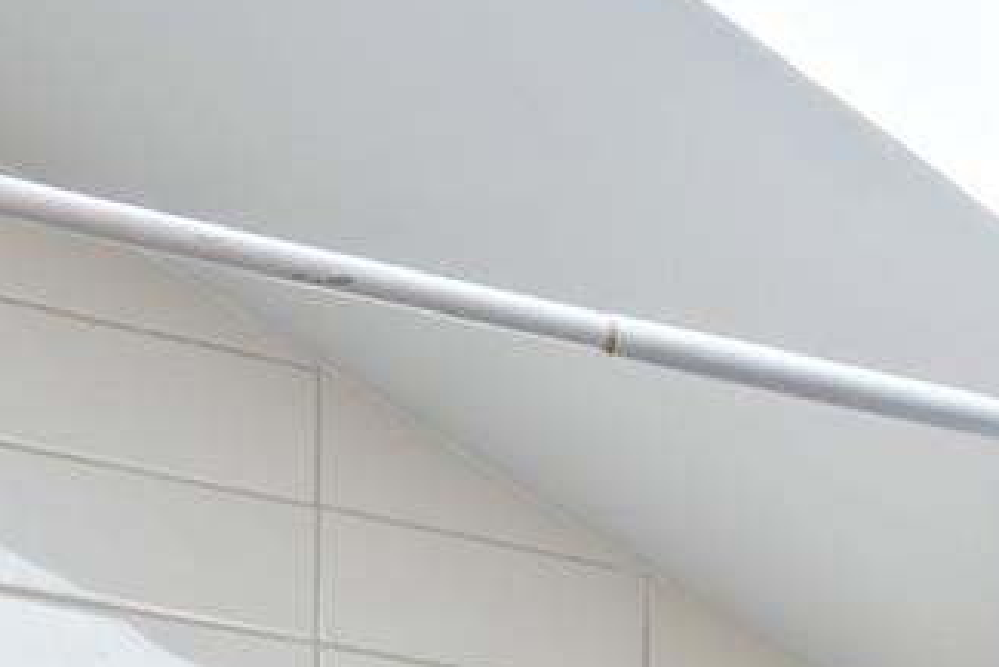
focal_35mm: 107
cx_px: 981
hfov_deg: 18.6
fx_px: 2970
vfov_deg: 10.8
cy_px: 1618
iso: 250
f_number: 5.6
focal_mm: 17
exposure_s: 1/10
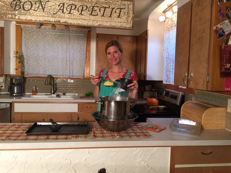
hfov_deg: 61.7
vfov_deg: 48.2
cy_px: 86
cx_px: 116
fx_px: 194
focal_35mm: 29
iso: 50
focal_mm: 4.15
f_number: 2.2
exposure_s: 1/30
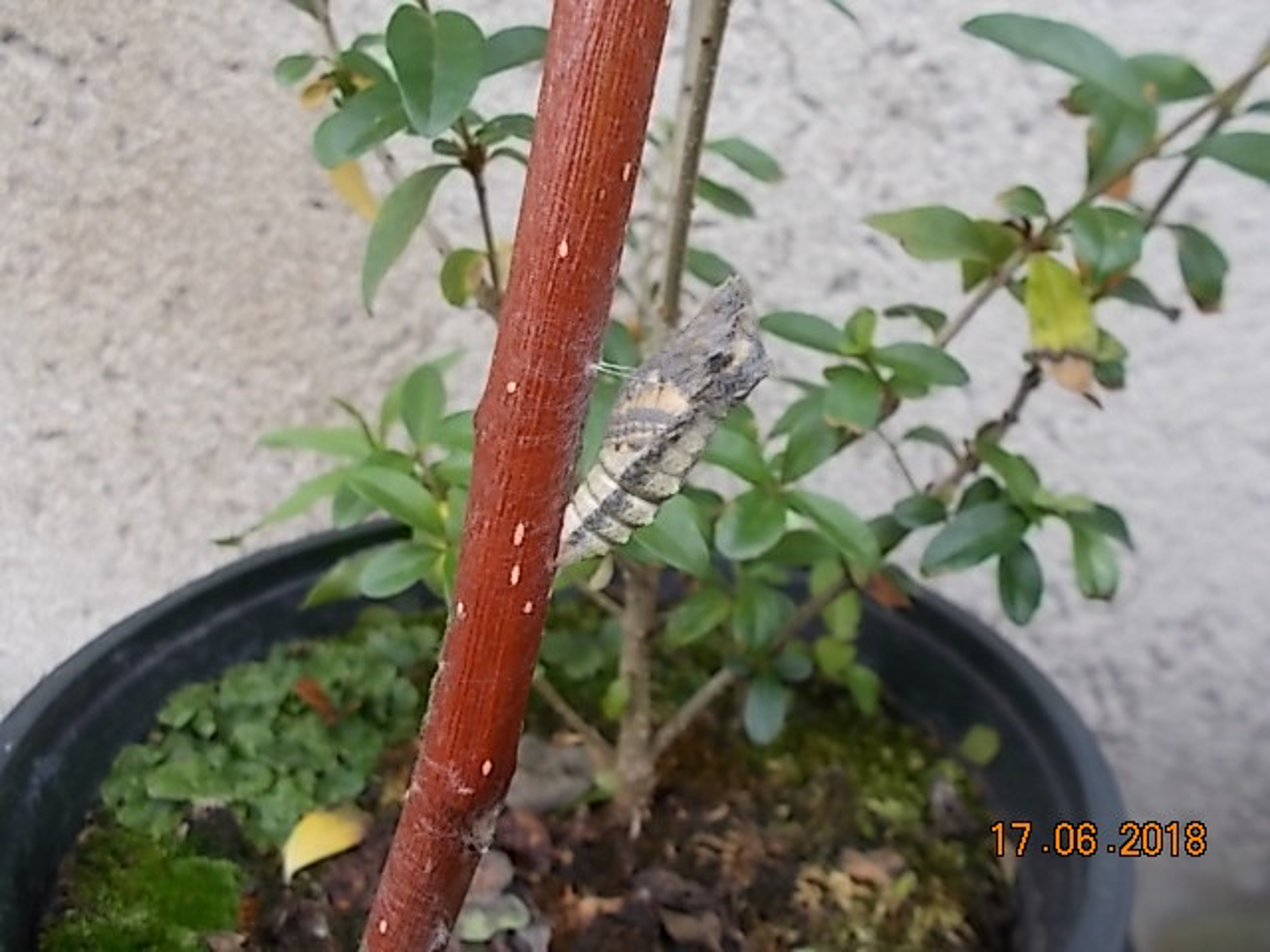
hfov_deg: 67.3
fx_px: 954
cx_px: 635
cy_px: 476
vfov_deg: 53.1
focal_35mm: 26
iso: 80
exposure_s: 1/40
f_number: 3.2
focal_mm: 4.6
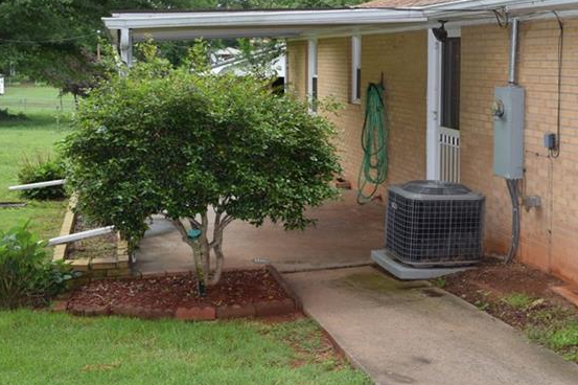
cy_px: 168
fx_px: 802
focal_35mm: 50
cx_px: 479
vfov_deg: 26.9
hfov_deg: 37.9
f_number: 5.6
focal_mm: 18
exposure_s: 1/125
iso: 220
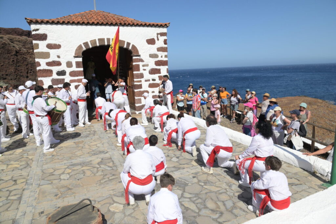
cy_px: 112
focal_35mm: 24
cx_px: 168
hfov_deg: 73.8
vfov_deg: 53.1
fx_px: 224
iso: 200
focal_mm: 24
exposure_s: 1/500
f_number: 9
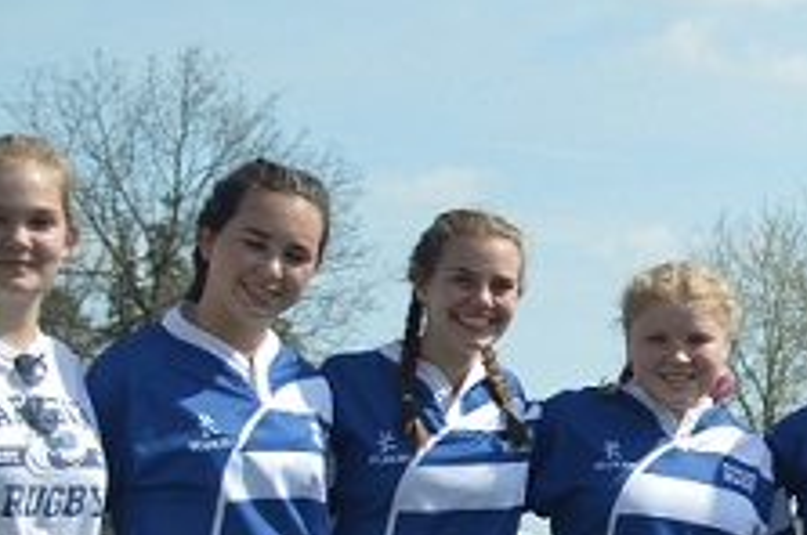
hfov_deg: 14.4
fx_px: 2708
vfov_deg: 11.1
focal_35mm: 121
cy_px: 642
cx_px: 1574
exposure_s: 1/1000
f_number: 3.5
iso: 100
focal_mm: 18
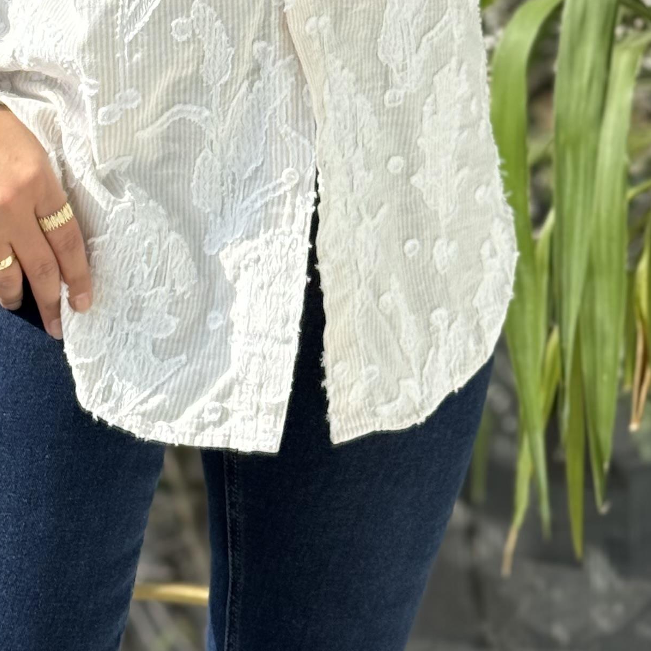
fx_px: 3000
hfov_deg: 12.4
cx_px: 282
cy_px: -148
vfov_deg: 12.1
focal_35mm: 141
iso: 80
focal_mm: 6.76
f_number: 1.78
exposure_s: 1/1222
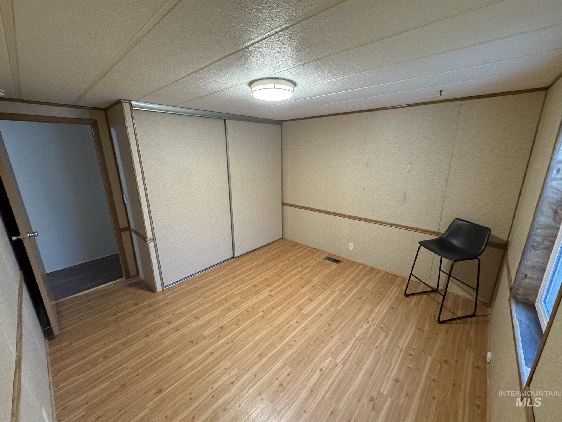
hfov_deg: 102.1
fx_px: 227
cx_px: 281
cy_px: 211
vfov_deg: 85.7
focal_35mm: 14
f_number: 2.2
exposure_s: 1/60
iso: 500
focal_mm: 2.22
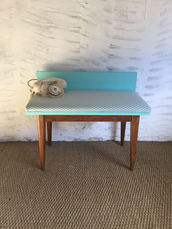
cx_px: 86
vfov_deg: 58.4
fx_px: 205
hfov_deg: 45.4
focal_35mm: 31
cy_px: 114
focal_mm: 3.3
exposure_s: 1/33
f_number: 2.4
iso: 32
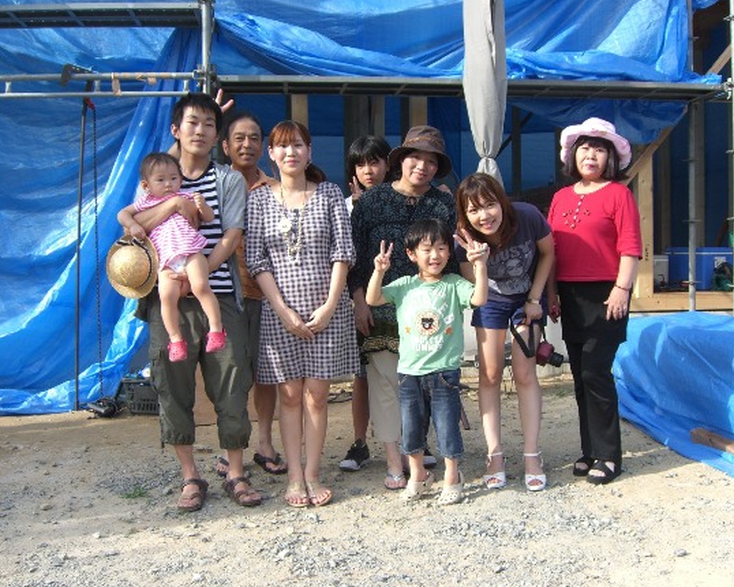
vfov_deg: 37.3
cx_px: 386
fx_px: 869
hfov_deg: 45.8
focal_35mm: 40
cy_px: 293
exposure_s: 1/250
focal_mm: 7.9
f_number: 4
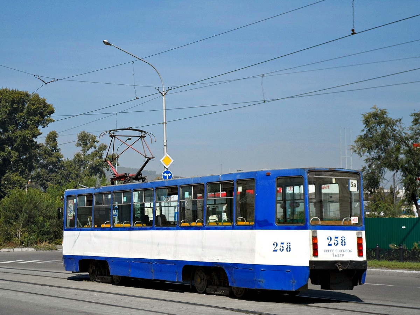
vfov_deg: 21.9
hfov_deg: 29.0
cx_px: 210
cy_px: 158
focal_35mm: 67
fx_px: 813
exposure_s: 1/750
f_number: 4.1
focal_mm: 12
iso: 80
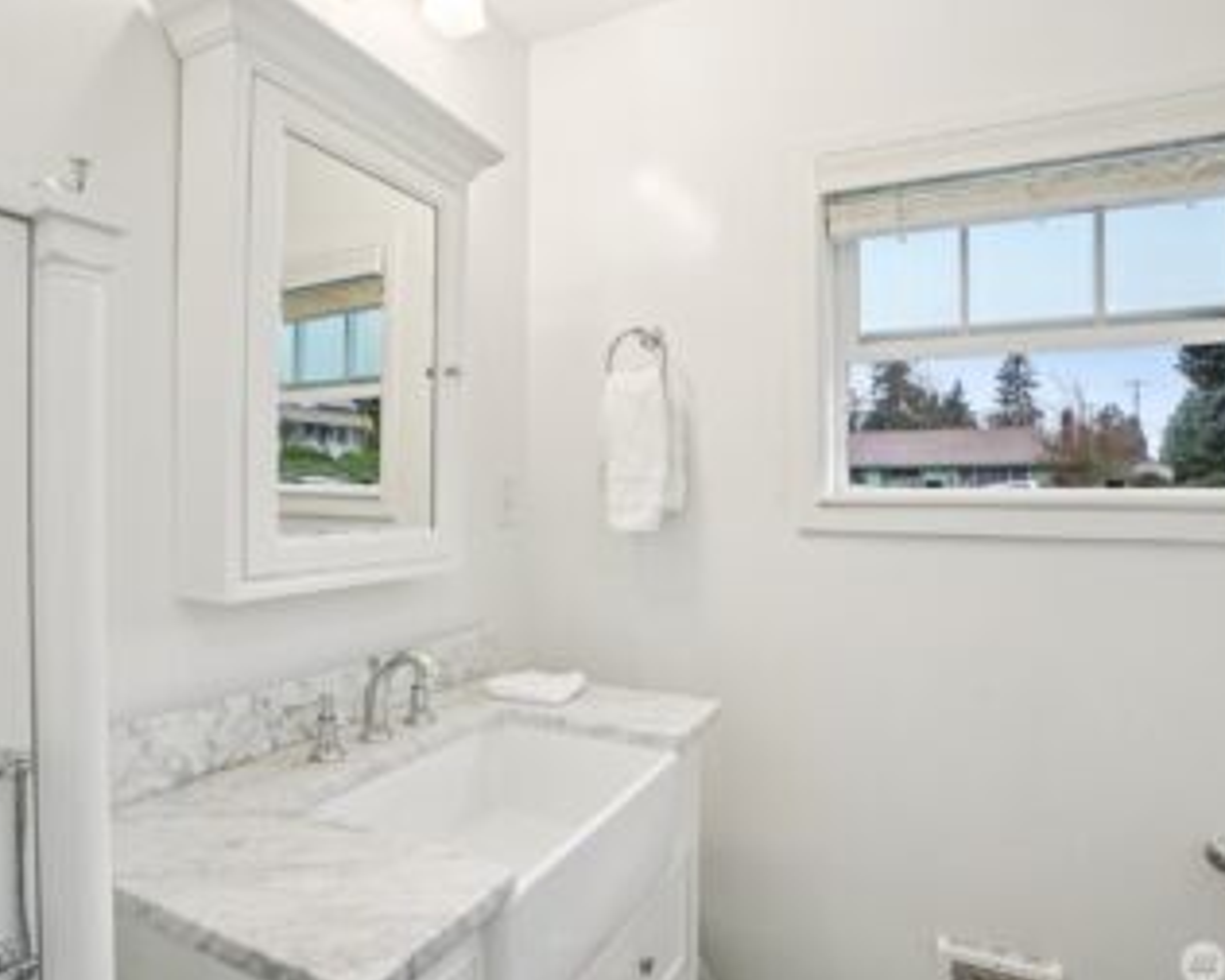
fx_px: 689
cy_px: 482
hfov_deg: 83.3
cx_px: 628
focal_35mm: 19
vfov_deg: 70.9
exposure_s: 1/50
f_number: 8
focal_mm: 16
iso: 400
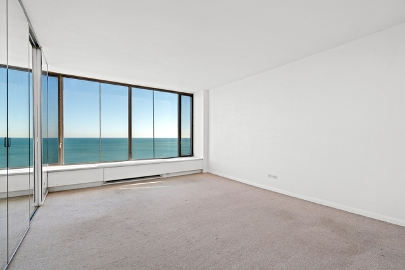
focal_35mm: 16
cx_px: 202
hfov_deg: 96.7
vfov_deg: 73.8
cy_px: 135
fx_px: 180
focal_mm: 16
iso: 320
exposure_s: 1/80
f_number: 7.1
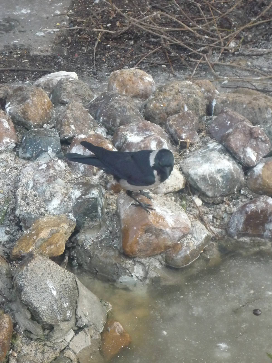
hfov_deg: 11.7
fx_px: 1331
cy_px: 182
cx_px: 136
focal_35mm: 127
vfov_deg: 15.5
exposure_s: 1/125
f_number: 5.1
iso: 400
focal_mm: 16.5
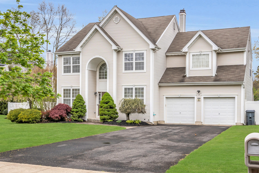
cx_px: 141
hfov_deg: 42.7
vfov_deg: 29.2
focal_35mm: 46
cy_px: 104
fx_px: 331
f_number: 16
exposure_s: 1/25
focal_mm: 31
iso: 200
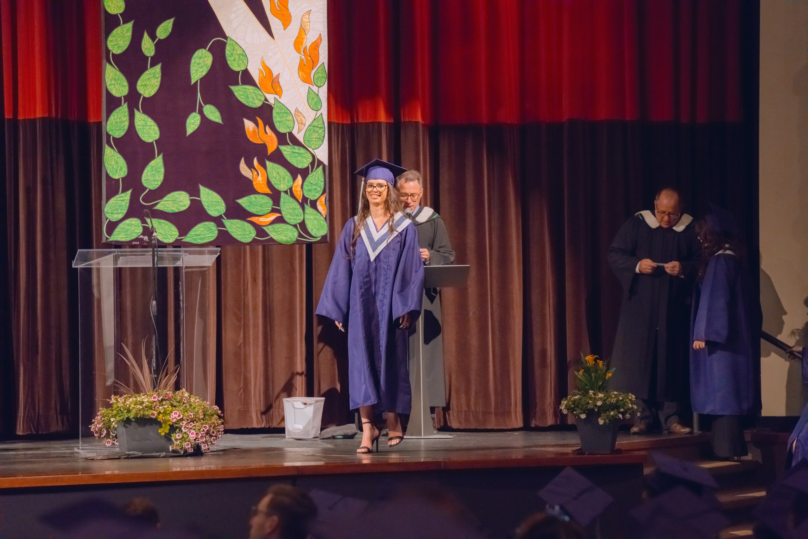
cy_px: 270
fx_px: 3411
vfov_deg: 9.0
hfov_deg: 13.5
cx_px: 404
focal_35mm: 152
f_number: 4
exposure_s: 1/320
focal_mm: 152
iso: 8000
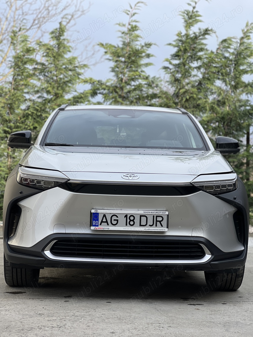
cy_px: 168
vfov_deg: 25.3
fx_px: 751
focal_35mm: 77
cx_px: 126
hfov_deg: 19.1
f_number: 2.8
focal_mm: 9
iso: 20
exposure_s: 1/142
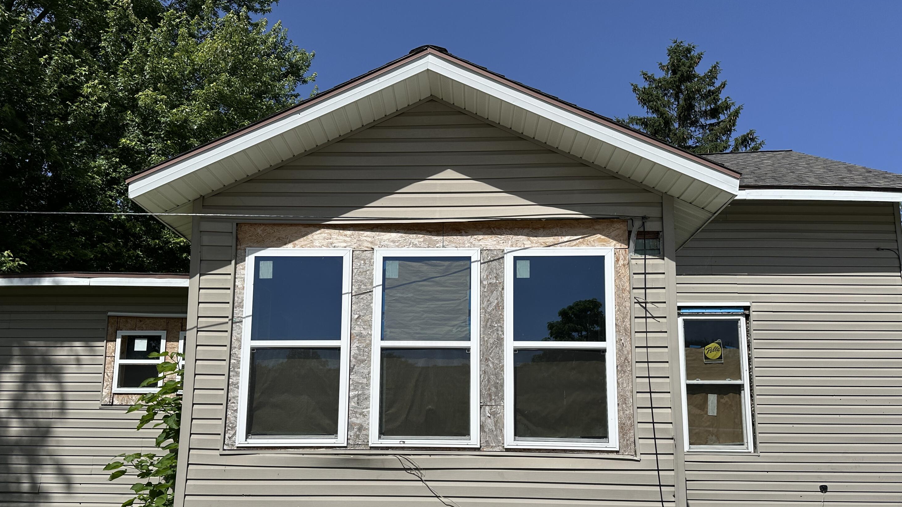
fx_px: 646
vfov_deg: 42.2
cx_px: 439
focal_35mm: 27
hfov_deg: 69.8
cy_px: 346
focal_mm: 6.86
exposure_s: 1/8197
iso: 80
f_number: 1.78
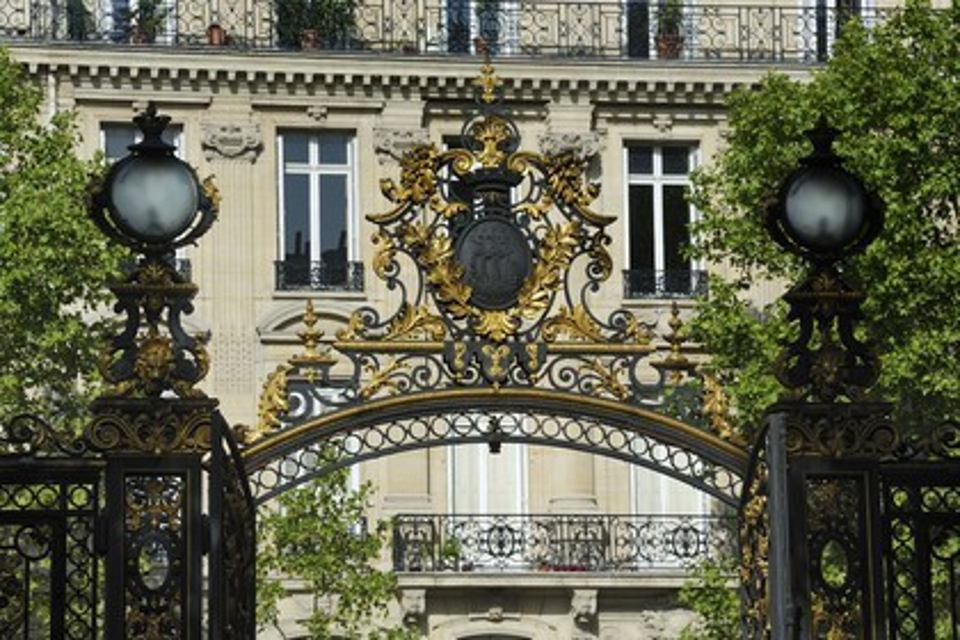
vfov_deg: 8.9
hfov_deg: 13.2
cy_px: 320
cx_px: 480
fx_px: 4133
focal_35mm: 155
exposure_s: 1/200
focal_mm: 155
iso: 200
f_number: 13
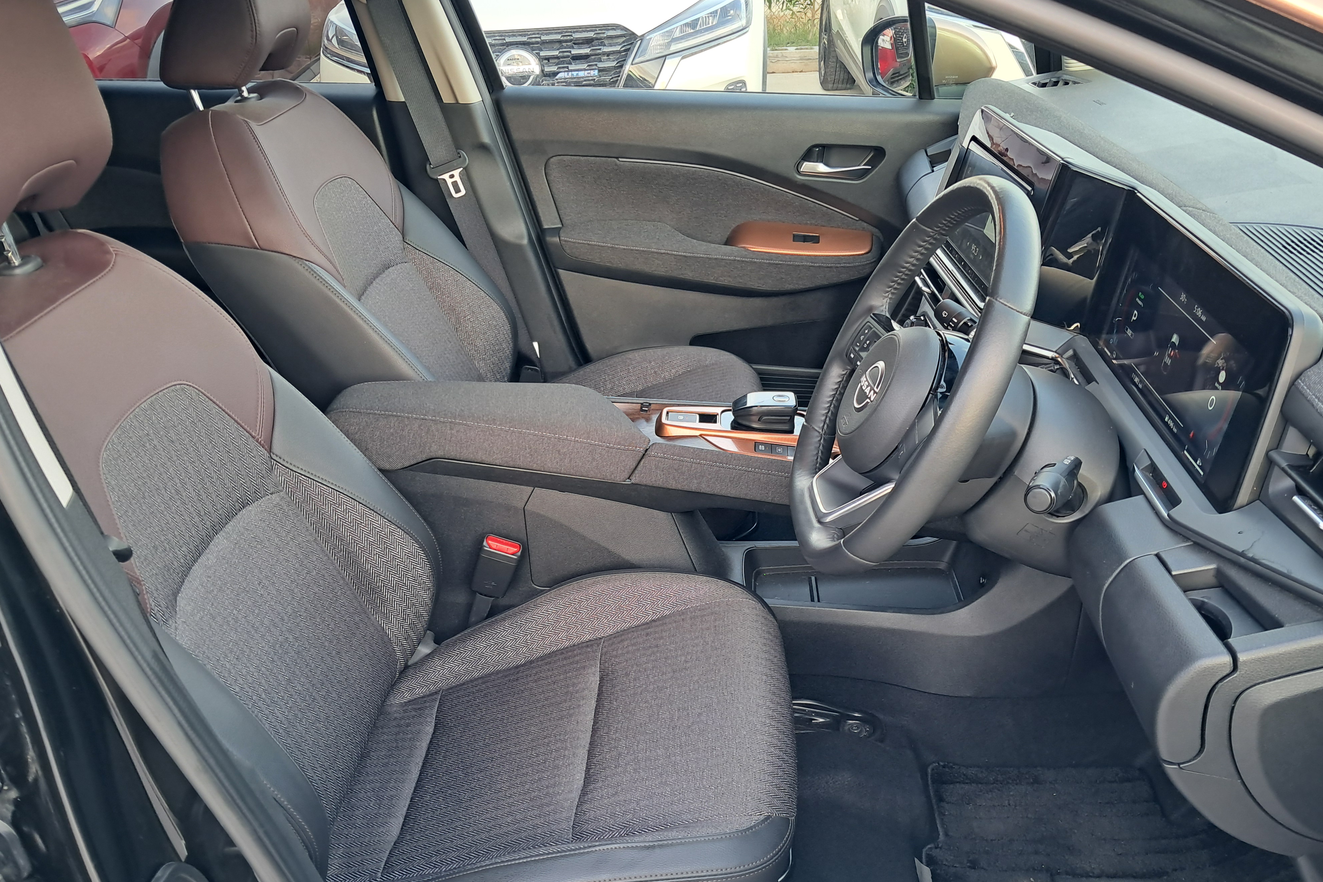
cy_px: 510
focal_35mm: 29
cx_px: 666
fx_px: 1066
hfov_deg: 63.7
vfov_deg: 44.8
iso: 100
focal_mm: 4
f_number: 1.8
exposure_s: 1/50
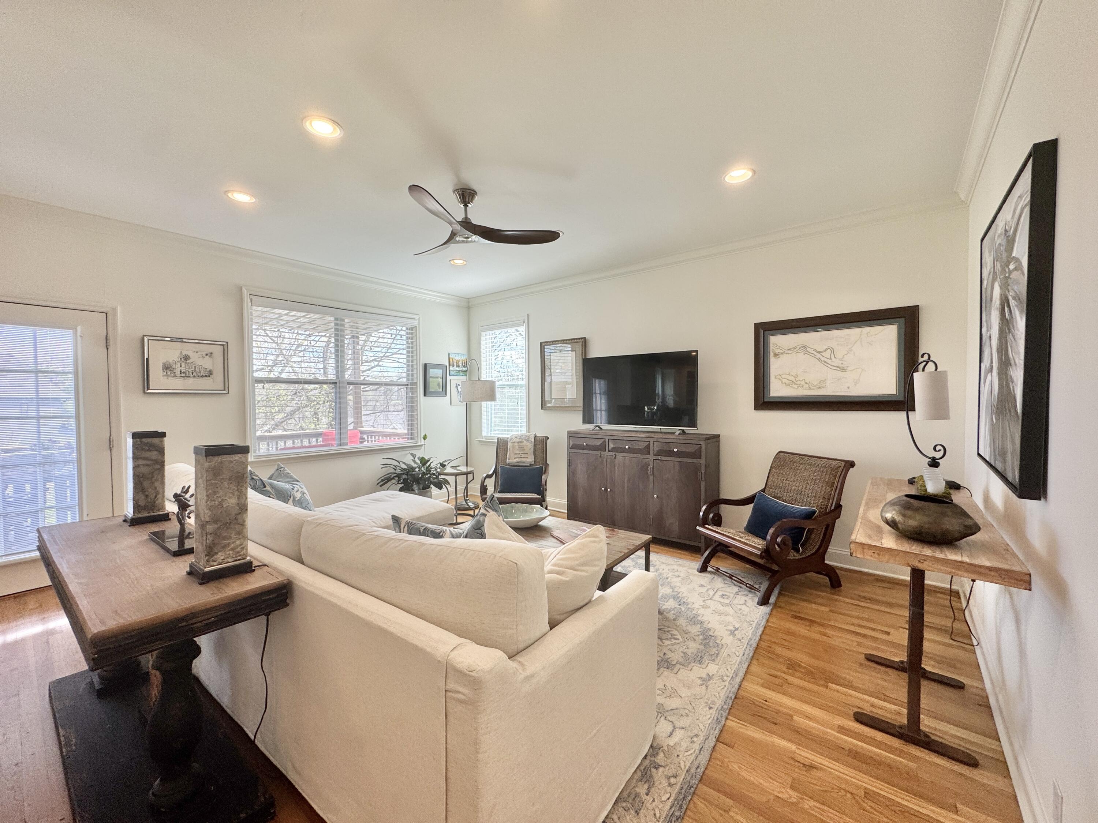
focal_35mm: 14
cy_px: 412
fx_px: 444
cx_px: 549
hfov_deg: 102.1
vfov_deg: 85.7
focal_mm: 2.22
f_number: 2.2
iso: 50
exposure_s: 1/120
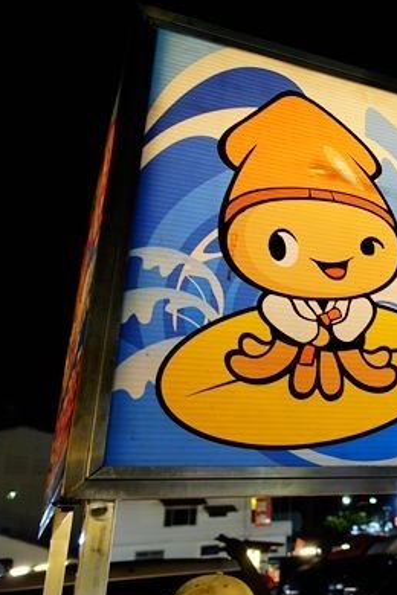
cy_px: 272
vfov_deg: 48.4
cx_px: 486
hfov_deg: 28.7
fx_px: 662
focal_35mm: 40
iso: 250
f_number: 1.8
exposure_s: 1/30
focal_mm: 8.8
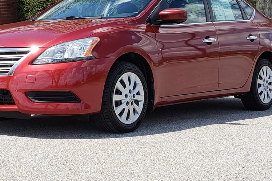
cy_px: 45
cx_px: 117
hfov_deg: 51.7
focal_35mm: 37
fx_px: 280
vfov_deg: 35.1
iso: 50
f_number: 2.4
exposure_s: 1/970
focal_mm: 4.3
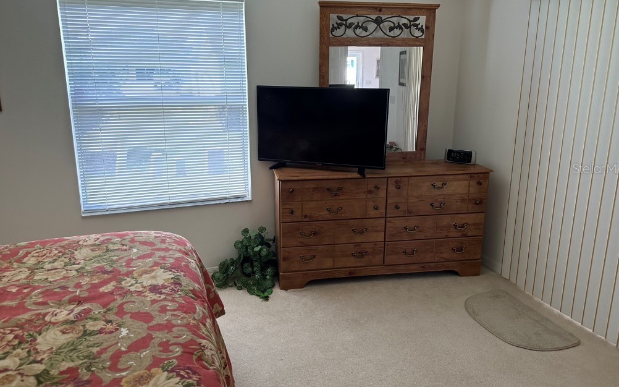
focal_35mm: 26
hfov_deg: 70.4
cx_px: 314
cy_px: 168
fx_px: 439
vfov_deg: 47.5
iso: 160
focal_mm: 6.86
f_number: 1.78
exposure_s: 1/121
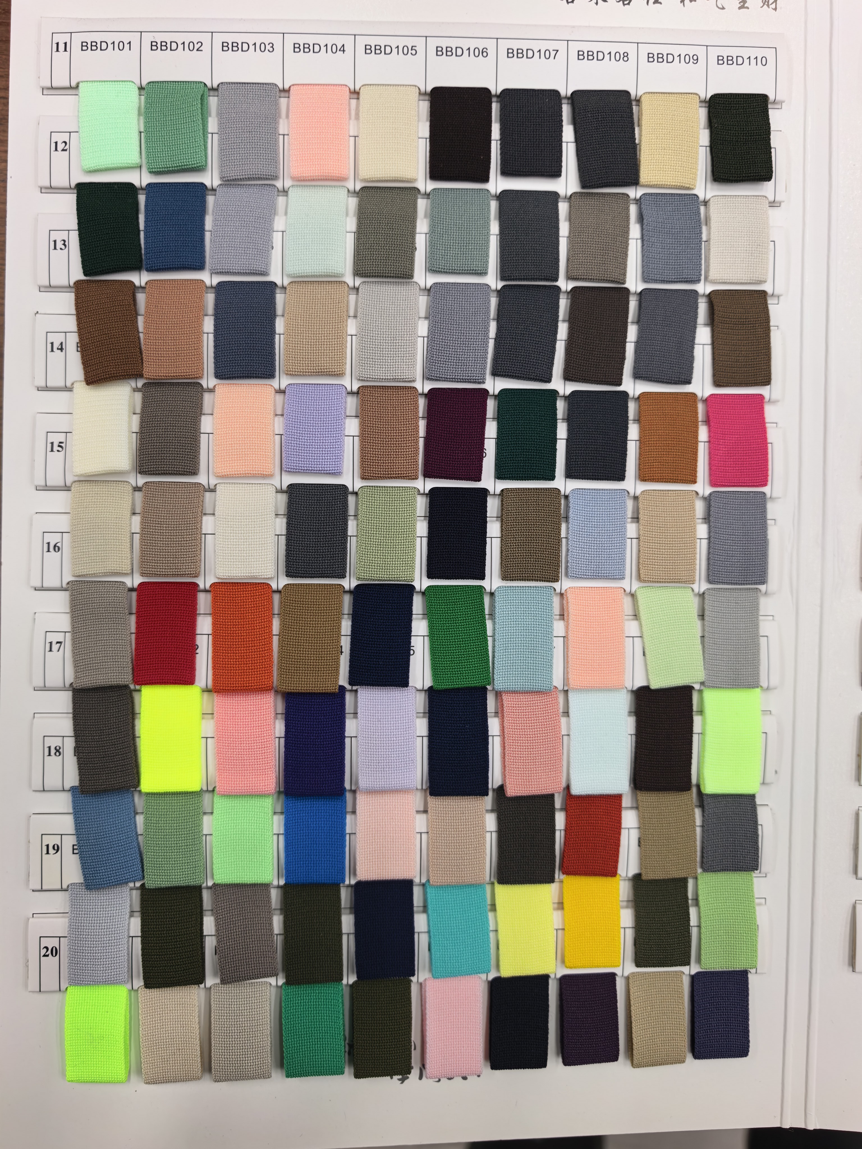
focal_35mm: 24
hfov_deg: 56.8
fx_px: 797
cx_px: 431
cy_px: 574
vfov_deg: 71.6
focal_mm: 8.5
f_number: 2
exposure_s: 1/162
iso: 50
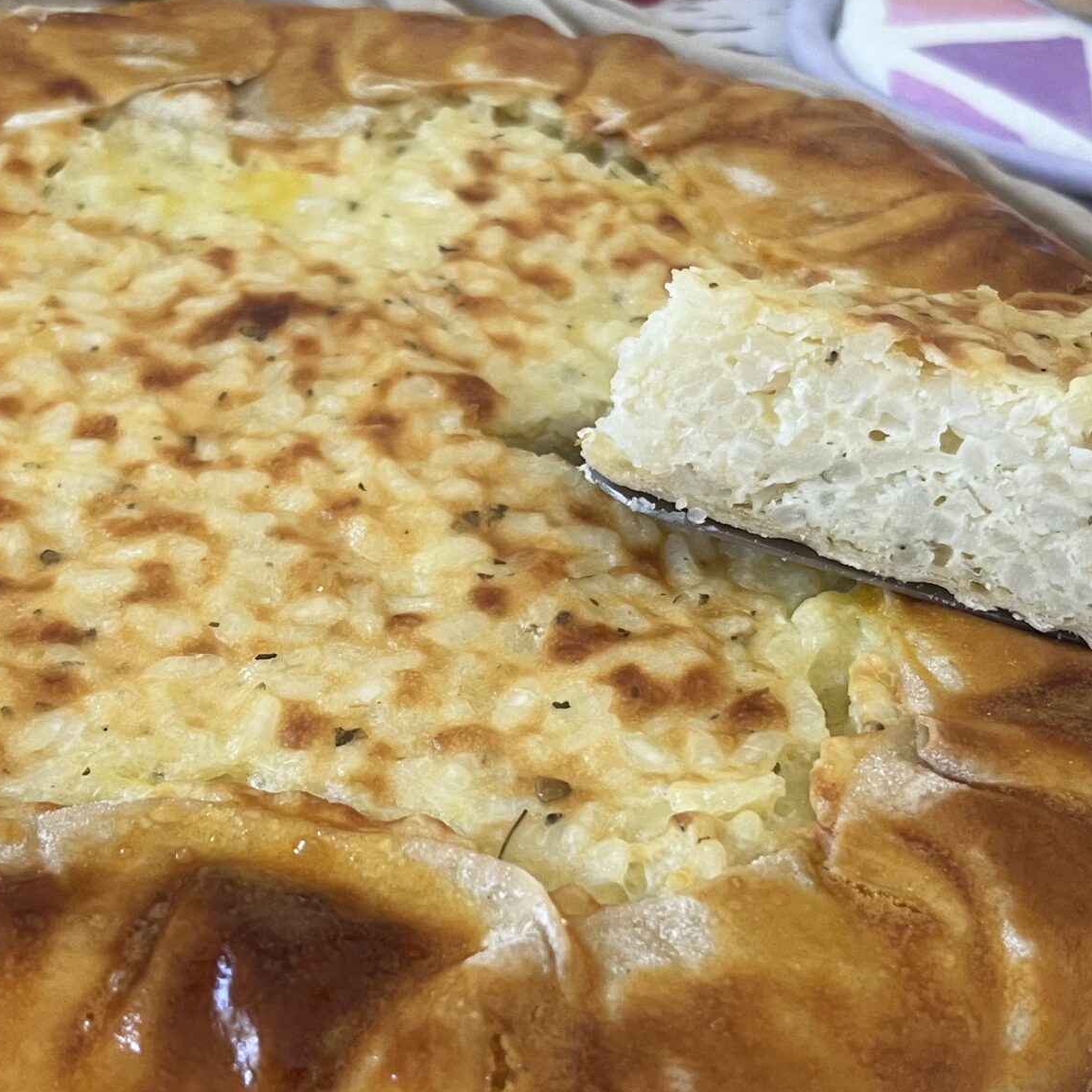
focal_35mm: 51
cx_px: 488
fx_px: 1820
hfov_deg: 33.4
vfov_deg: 33.4
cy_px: 563
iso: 160
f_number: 1.6
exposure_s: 1/60
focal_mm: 5.1
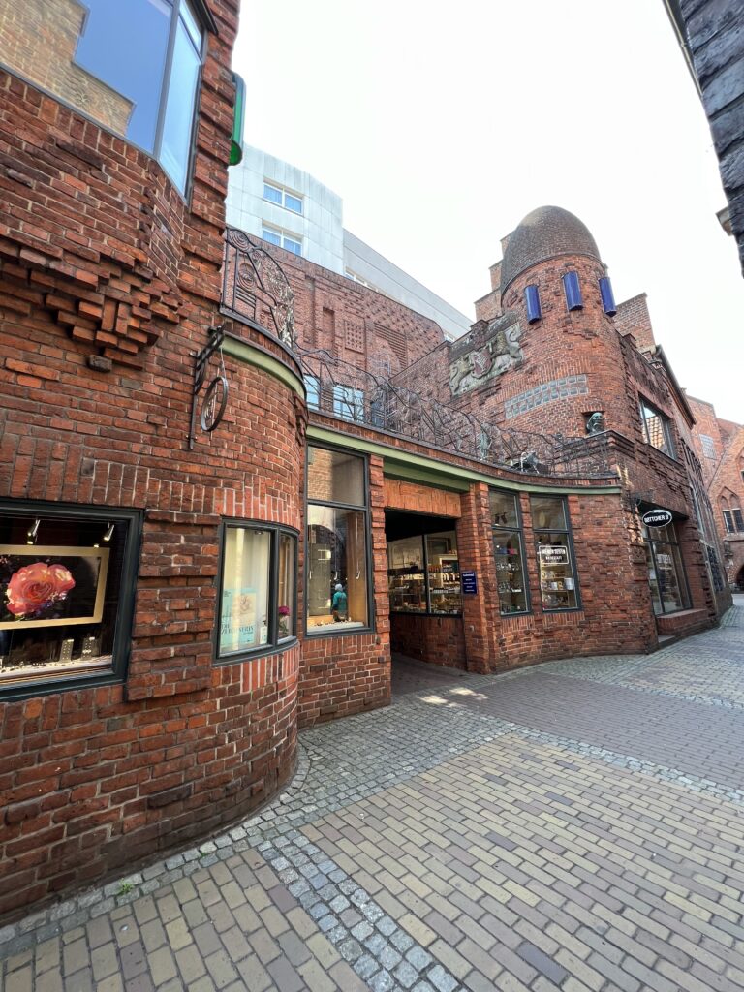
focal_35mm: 13
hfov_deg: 89.9
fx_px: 373
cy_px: 496
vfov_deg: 106.2
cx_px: 372
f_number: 1.8
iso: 32
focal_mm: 1.57
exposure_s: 1/99
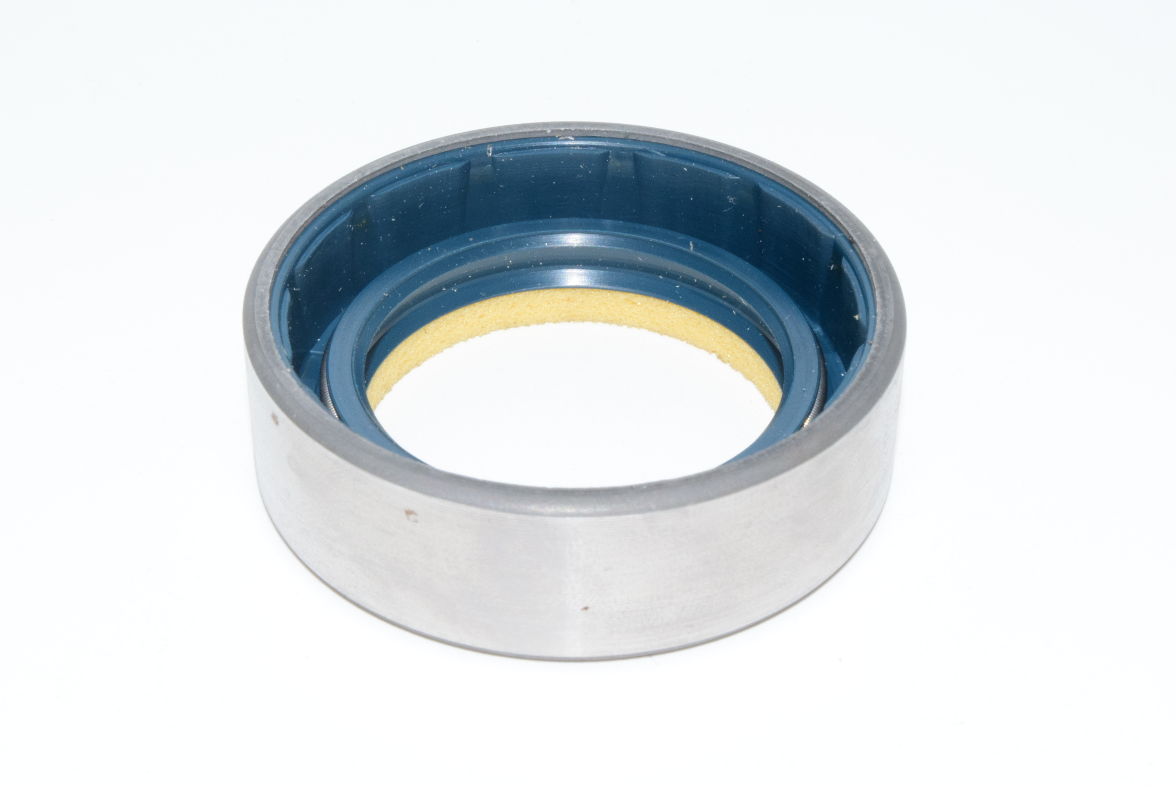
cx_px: 588
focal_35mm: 82
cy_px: 393
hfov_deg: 24.6
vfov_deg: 16.6
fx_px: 2697
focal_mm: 55
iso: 1600
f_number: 36
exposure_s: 1/60
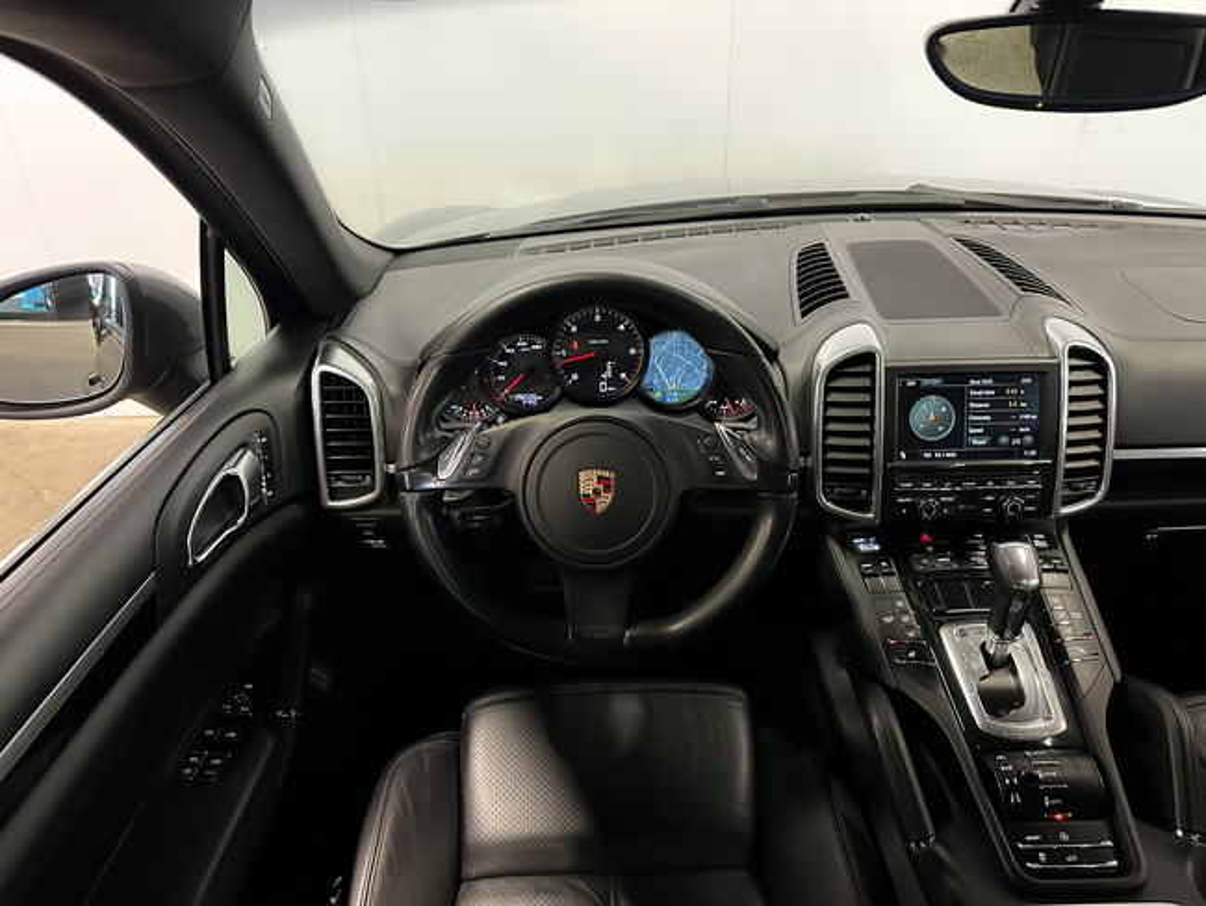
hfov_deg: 71.6
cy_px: 453
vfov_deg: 56.8
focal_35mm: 24
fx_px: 836
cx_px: 603
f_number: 1.8
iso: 1000
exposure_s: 1/50
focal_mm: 6.86
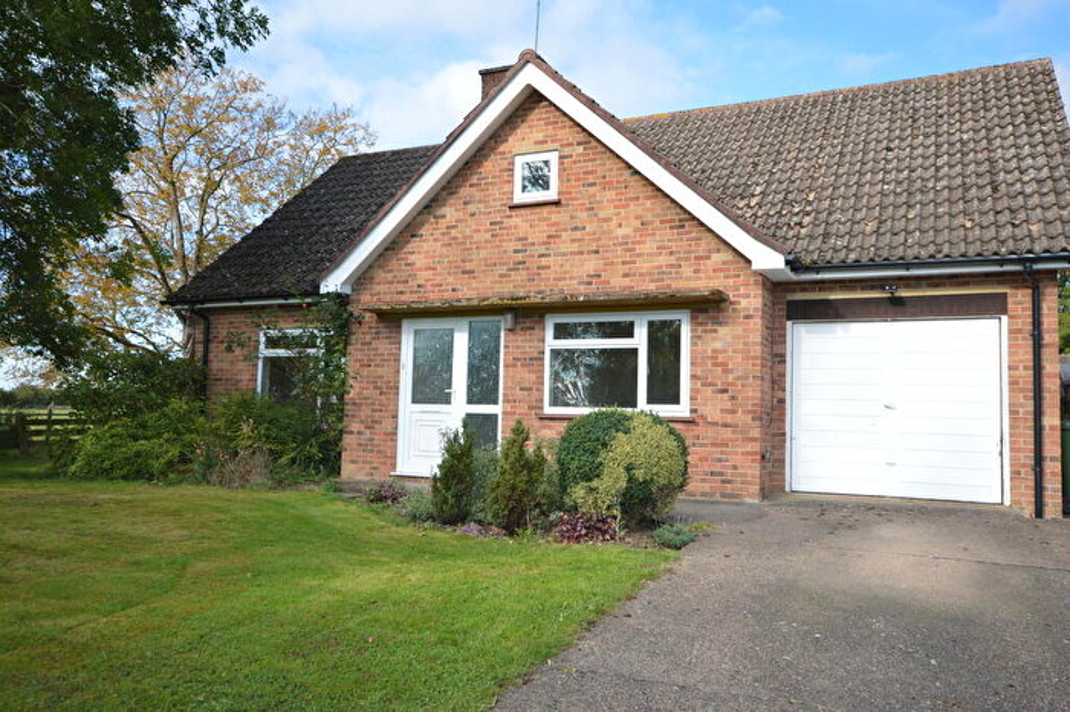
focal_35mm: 28
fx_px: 847
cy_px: 356
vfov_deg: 45.6
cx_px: 535
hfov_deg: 64.6
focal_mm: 19
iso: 110
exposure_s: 1/125
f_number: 5.6
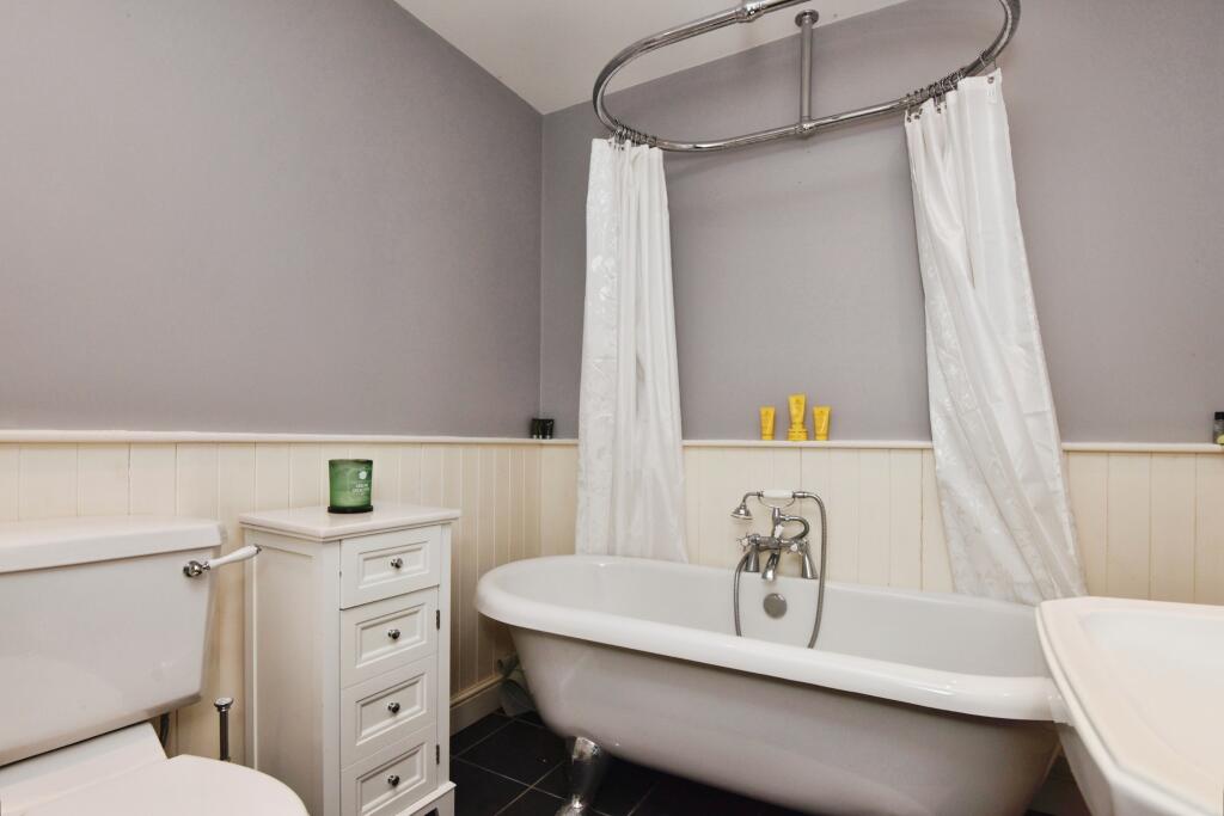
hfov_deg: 96.7
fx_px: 544
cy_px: 408
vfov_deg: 73.8
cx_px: 612
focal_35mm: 16
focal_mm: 16
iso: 400
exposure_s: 1/30
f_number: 7.1
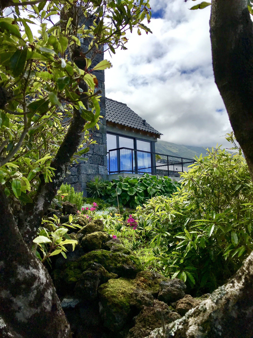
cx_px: 126
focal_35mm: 28
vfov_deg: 63.4
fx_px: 273
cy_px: 169
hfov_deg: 49.7
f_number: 1.8
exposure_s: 1/3690
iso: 20
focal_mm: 3.99
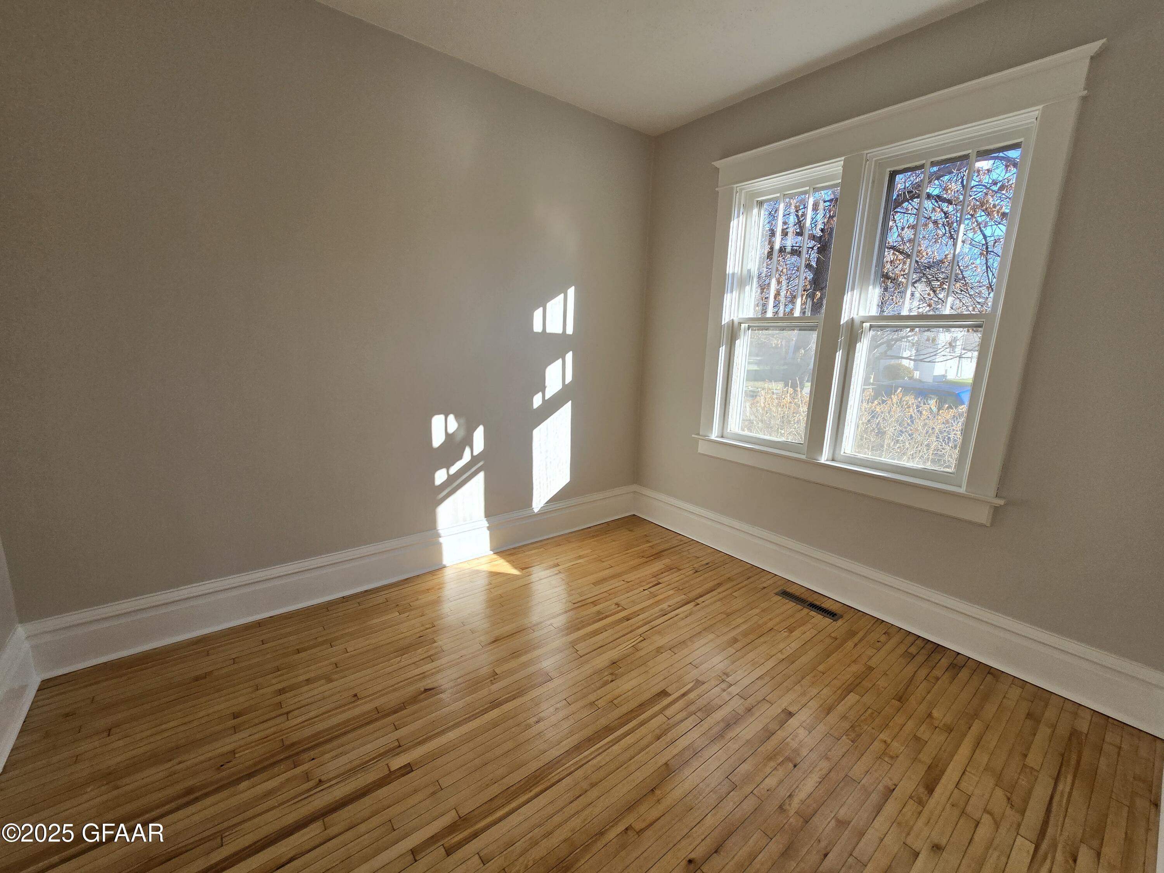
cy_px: 436
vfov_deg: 89.9
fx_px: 437
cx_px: 582
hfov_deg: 106.2
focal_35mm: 13
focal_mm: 2.2
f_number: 2.2
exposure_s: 1/435
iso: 50
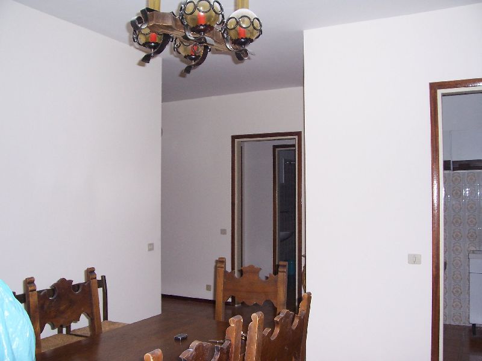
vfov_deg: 41.8
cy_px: 180
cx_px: 241
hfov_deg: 54.0
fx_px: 473
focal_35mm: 34
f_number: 2.7
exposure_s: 1/60
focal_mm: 5.6
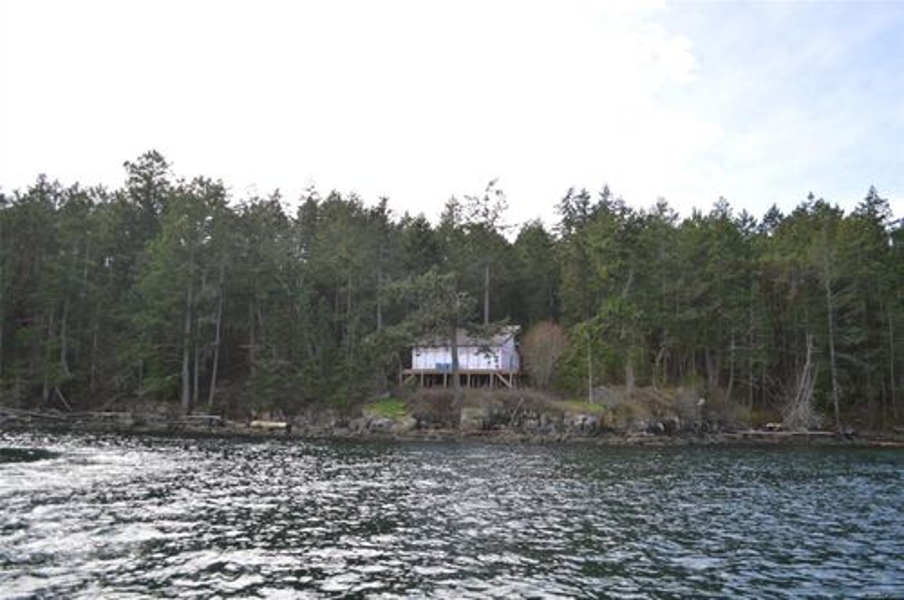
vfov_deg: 47.8
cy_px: 300
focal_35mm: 27
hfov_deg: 67.4
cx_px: 452
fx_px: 677
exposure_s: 1/200
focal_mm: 18
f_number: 5
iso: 100
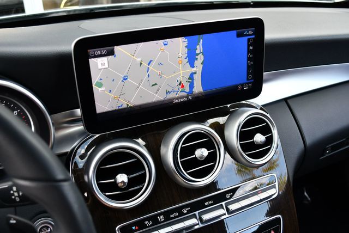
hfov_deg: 53.1
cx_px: 174
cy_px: 116
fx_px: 349
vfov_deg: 36.9
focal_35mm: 36
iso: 400
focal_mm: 18
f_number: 3.5
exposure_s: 1/250
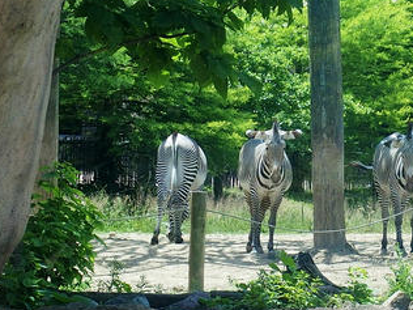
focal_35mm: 158
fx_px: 1885
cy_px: 163
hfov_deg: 12.5
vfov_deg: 9.4
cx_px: 277
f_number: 3.5
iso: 100
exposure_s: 1/400
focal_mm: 21.2
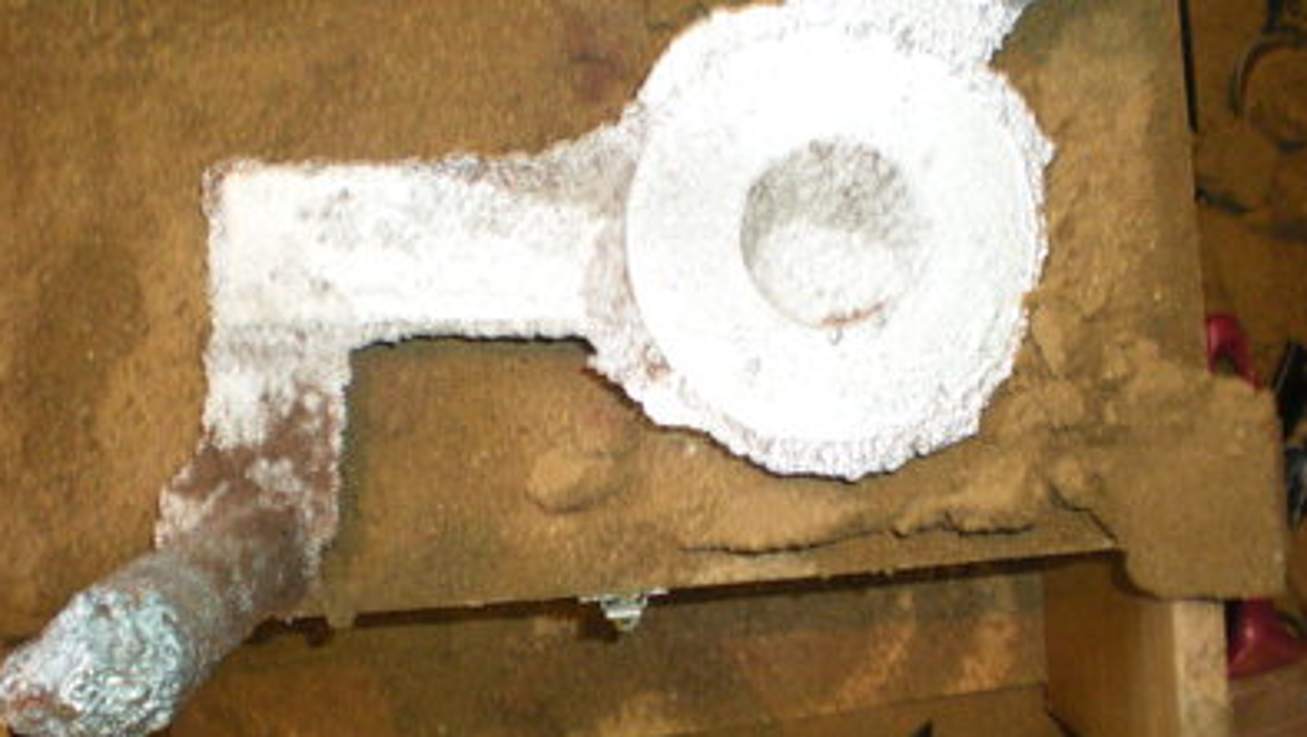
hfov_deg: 48.3
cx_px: 650
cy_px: 312
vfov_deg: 28.3
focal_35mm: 42
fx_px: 1456
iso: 343
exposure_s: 1/8
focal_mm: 6.3
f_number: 3.1
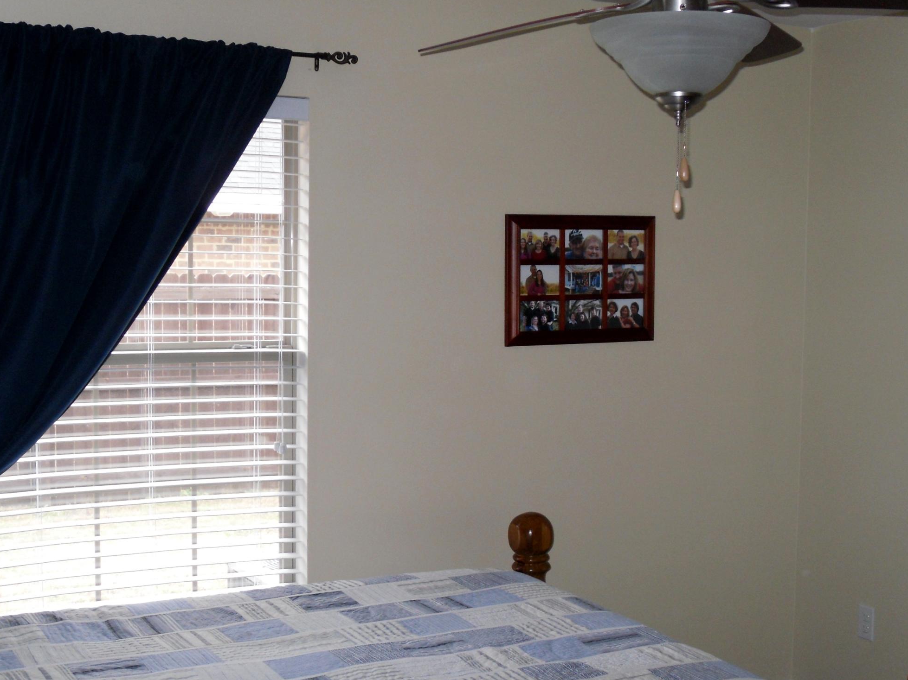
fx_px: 1810
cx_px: 479
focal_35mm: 69
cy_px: 393
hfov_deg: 28.2
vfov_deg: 21.3
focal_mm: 6.3
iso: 160
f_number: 3.5
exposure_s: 1/45
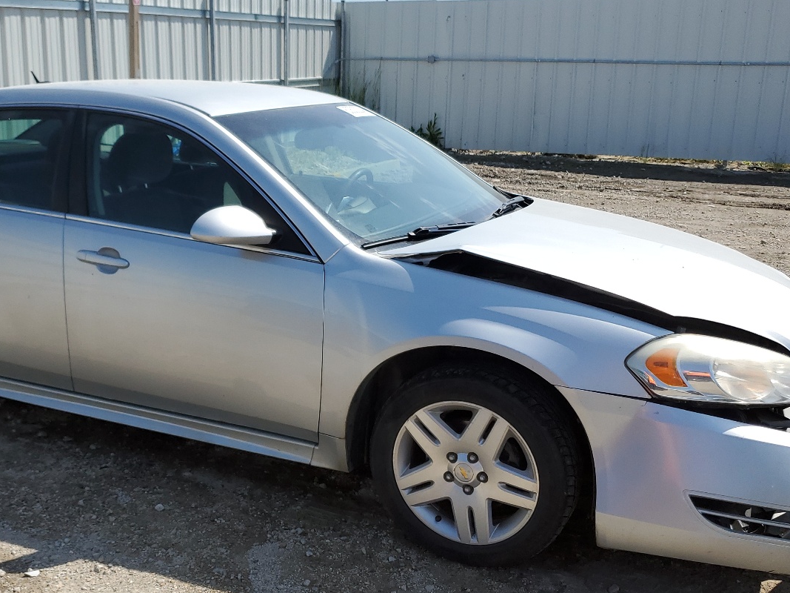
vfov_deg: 36.8
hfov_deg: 47.5
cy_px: 335
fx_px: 890
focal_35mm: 39
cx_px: 305
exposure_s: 1/5000
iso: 50
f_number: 1.5
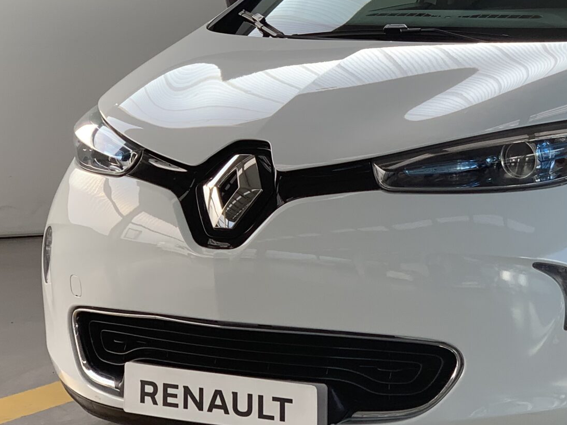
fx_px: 1998
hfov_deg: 16.0
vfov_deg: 12.1
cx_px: 481
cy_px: 118
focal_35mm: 122
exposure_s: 1/151
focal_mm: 6
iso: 16
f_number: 2.4
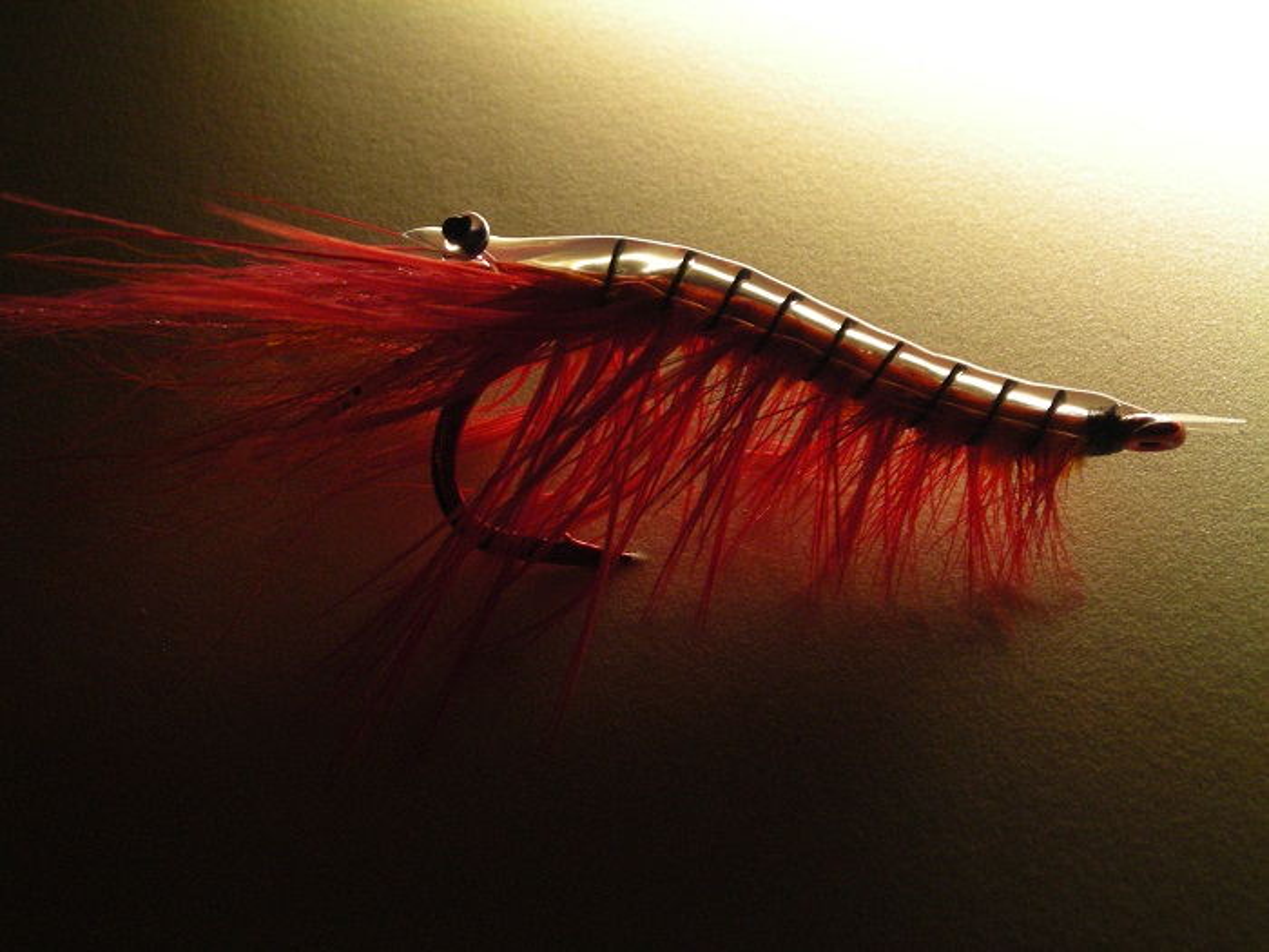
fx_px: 4252
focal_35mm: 116
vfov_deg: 12.8
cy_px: 476
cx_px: 634
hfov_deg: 17.0
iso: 200
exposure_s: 1/54.5
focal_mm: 19.2
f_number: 5.3
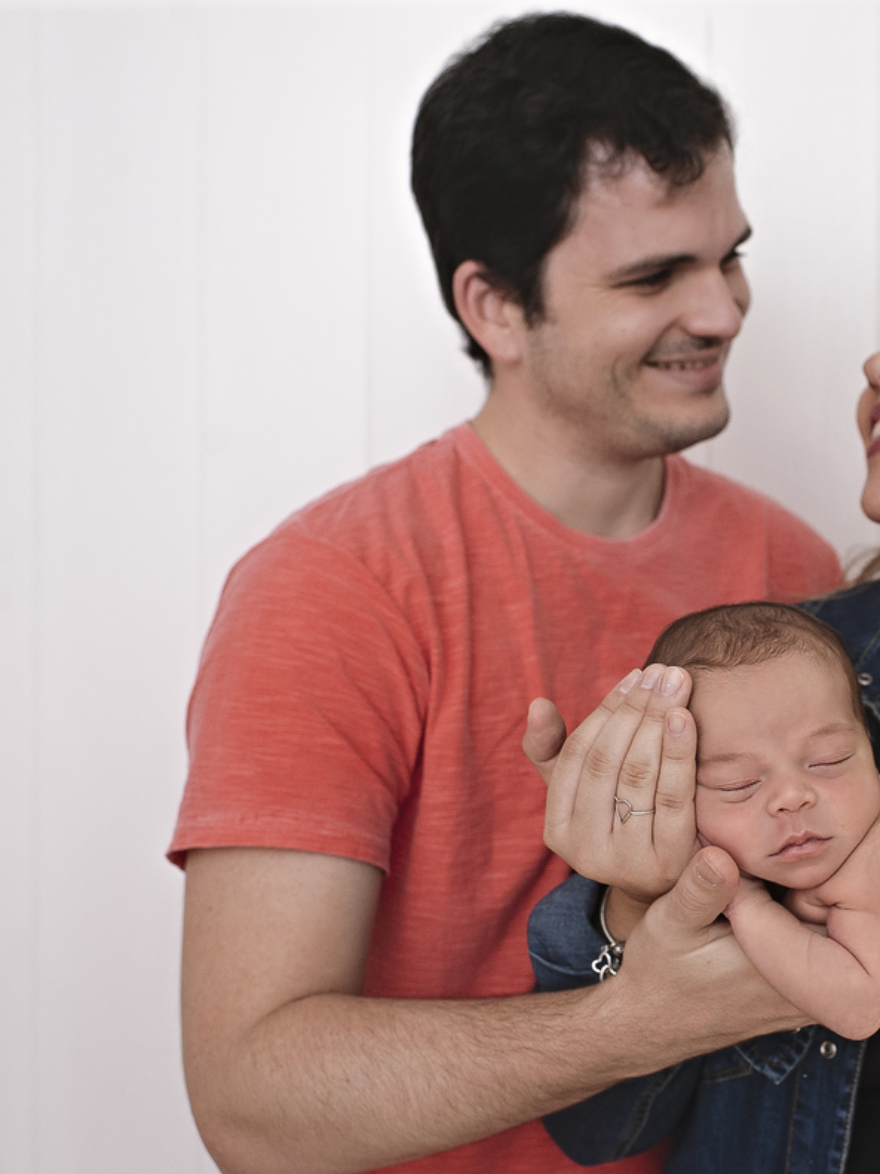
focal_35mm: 51
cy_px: 591
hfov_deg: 27.2
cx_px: 843
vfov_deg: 37.5
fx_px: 1729
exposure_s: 1/200
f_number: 4.5
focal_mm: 35
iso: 800
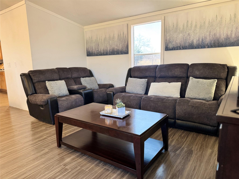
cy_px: 90
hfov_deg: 71.6
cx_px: 120
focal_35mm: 24
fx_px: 166
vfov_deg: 56.8
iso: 400
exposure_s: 1/60
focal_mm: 6.76
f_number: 1.78
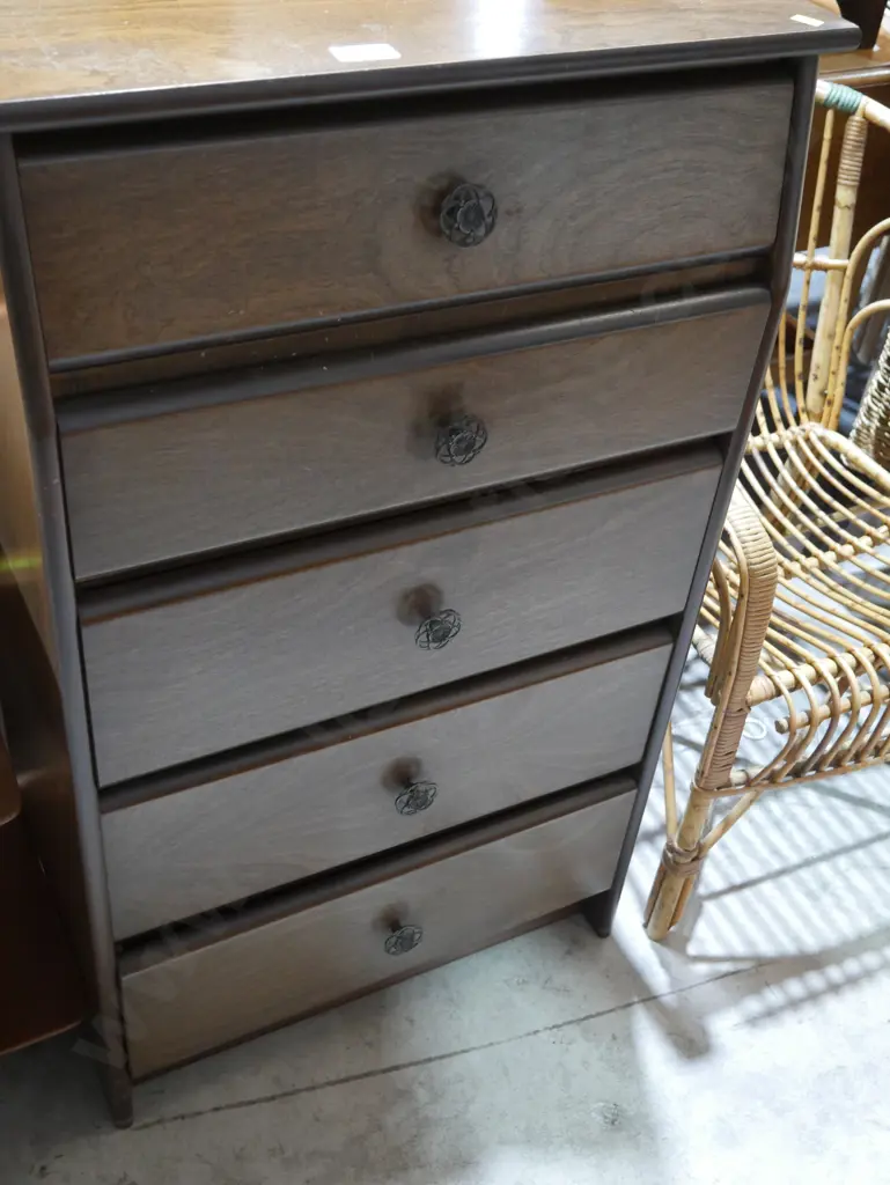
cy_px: 592
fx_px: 1370
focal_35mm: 40
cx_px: 445
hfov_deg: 36.0
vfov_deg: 46.8
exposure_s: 1/60
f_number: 4.5
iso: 2000
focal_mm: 20
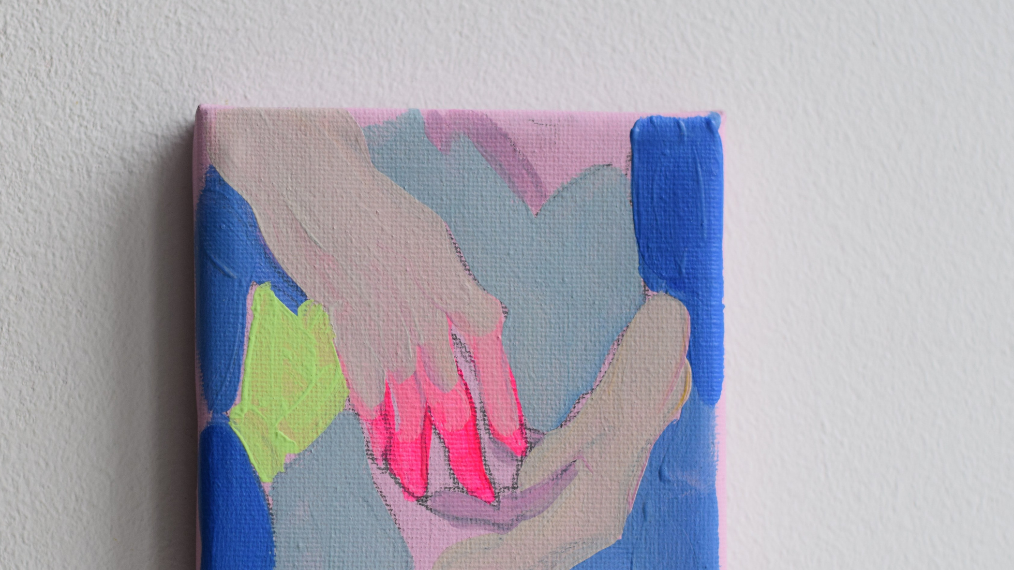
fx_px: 2581
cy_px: 388
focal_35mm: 96
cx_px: 420
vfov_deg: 12.6
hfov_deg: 22.2
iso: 800
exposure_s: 1/60
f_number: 4
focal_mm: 50
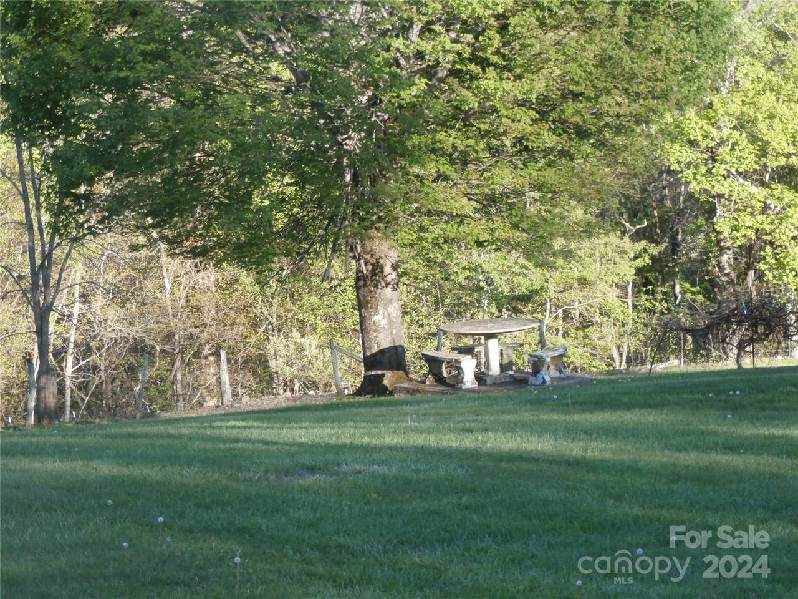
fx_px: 2236
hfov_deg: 20.2
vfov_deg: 15.2
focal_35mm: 97
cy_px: 300
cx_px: 399
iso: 125
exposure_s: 1/100
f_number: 4.9
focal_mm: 17.34
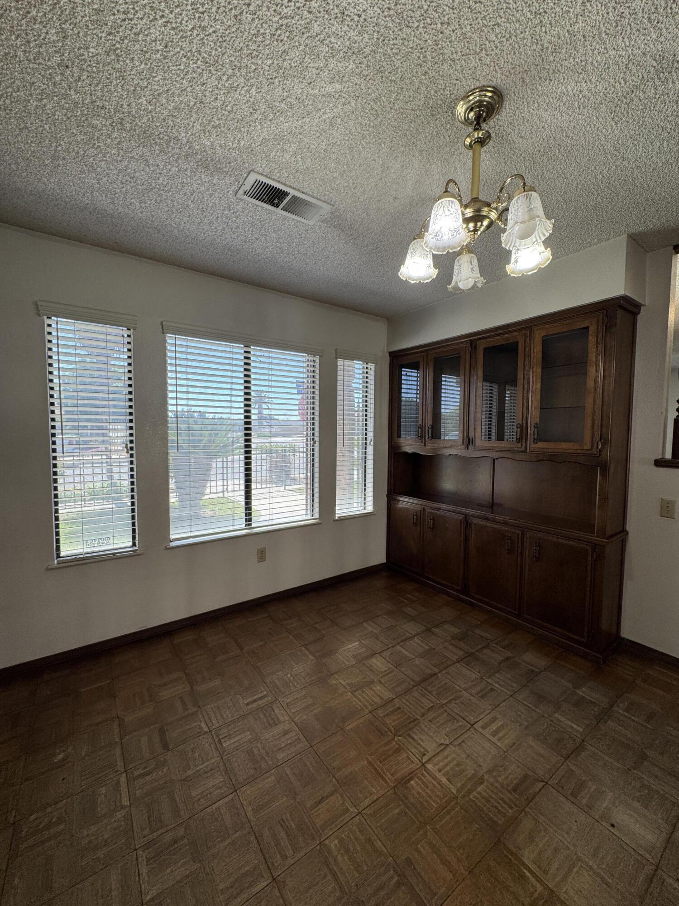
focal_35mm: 14
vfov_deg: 102.1
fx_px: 366
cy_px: 453
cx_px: 340
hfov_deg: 85.7
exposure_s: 1/120
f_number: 2.2
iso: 64
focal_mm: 2.22
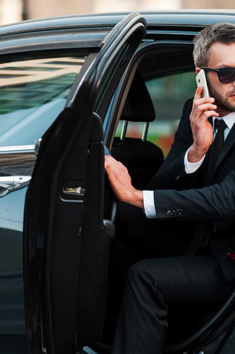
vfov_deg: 7.5
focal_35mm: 273
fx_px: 2677
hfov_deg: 5.0
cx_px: 171
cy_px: 195
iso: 200
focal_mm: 160
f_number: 3.5
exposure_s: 1/200
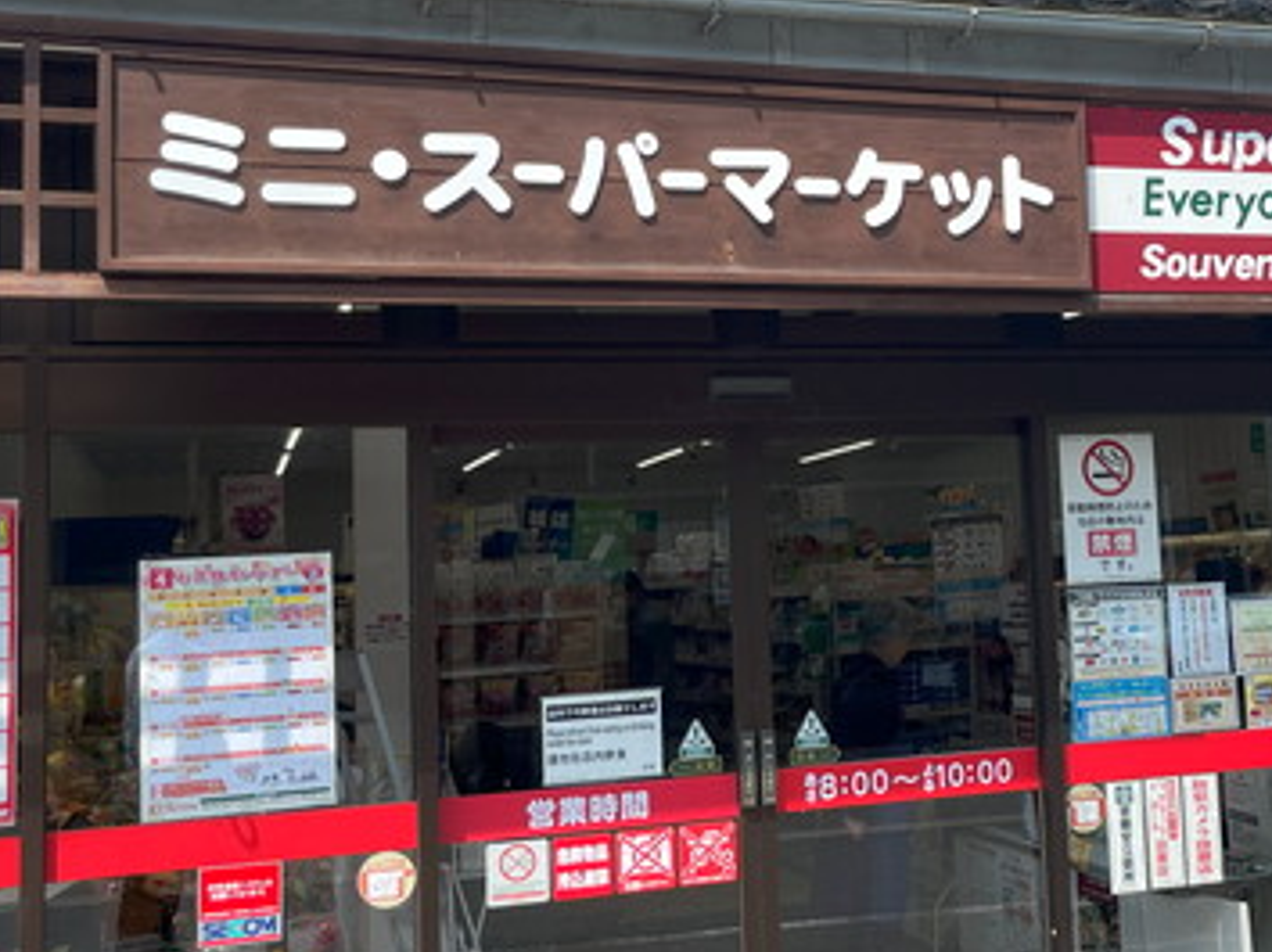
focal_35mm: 50
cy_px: 363
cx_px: 977
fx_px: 1836
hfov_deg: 37.1
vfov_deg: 29.0
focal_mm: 5.1
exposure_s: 1/2101
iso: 50
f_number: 1.6
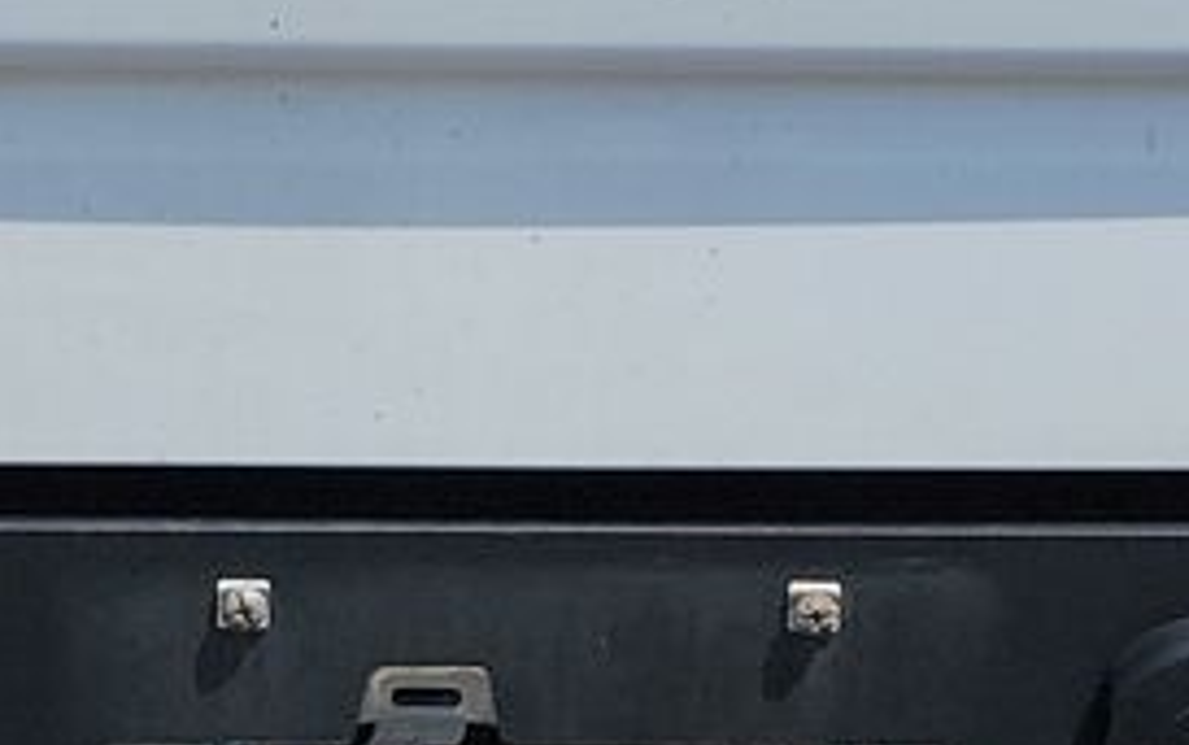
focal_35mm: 149
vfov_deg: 7.9
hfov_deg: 14.0
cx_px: 514
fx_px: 4831
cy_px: -1320
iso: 50
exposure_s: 1/1169
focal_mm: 6.7
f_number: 1.8
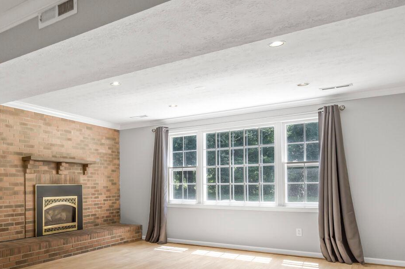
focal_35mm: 30
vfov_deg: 42.7
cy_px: 189
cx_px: 51
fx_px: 337
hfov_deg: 55.0
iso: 400
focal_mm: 16
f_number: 8
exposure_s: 1/20
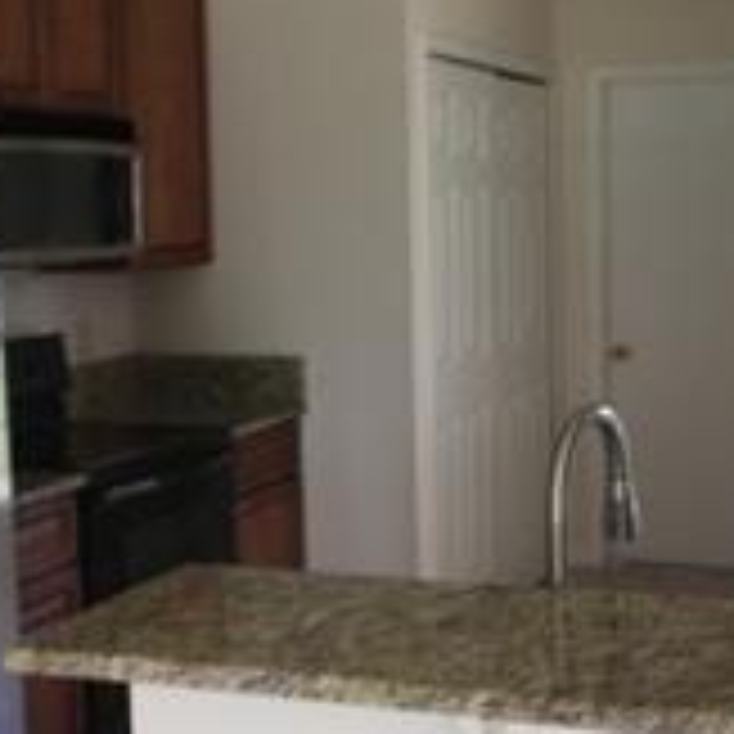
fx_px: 1511
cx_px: 401
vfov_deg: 27.2
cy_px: 297
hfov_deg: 27.3
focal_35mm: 63
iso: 25
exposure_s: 1/40
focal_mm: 4.15
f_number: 2.2
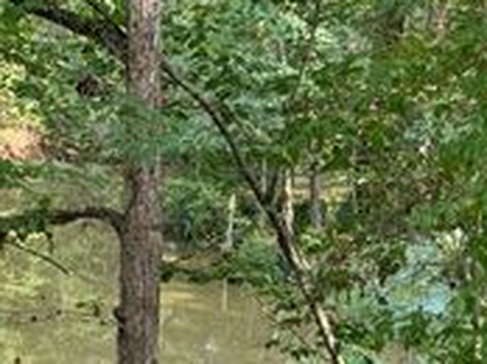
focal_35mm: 138
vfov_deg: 10.7
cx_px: 17
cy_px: 309
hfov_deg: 14.1
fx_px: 1939
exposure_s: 1/170
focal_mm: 6.76
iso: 64
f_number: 1.78
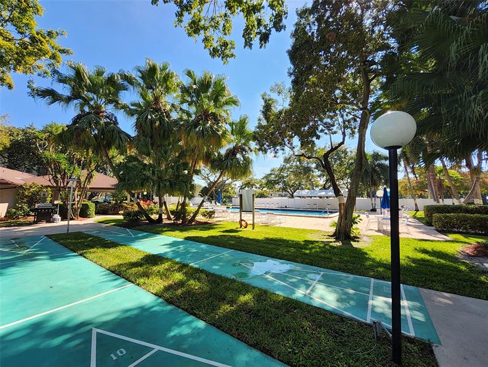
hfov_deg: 106.1
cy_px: 184
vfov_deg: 90.0
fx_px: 183
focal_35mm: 13
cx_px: 244
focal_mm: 1.13
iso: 32
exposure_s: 1/509
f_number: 2.2
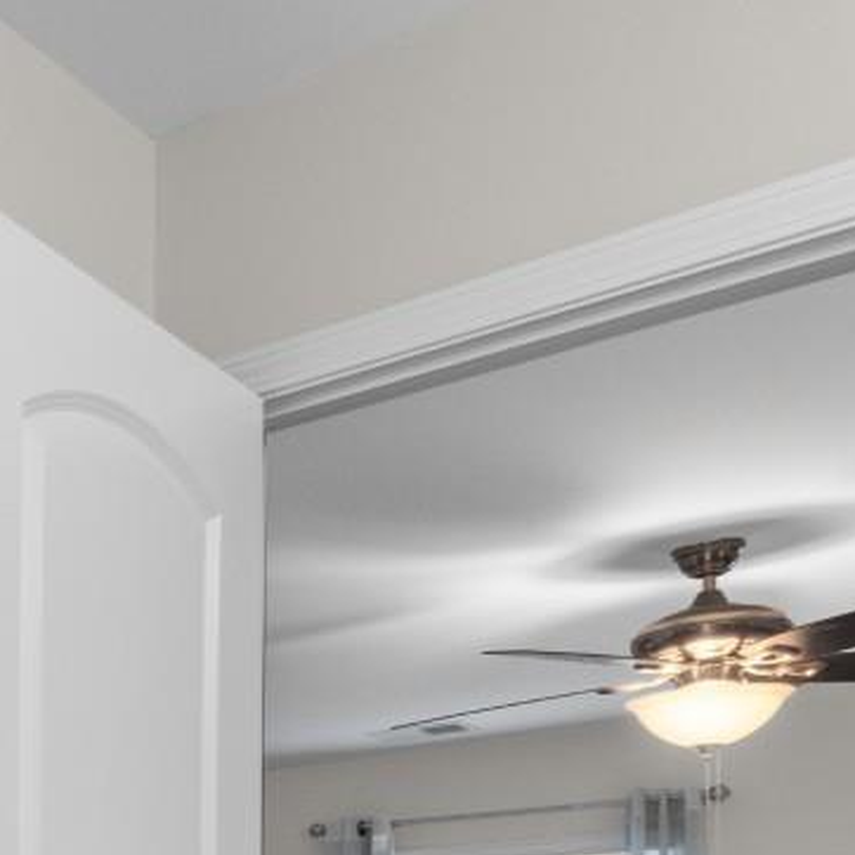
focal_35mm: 57
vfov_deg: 26.1
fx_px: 1593
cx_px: -659
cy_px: 1079
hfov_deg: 21.1
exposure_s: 1/30
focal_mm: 10
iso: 100
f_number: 4.5
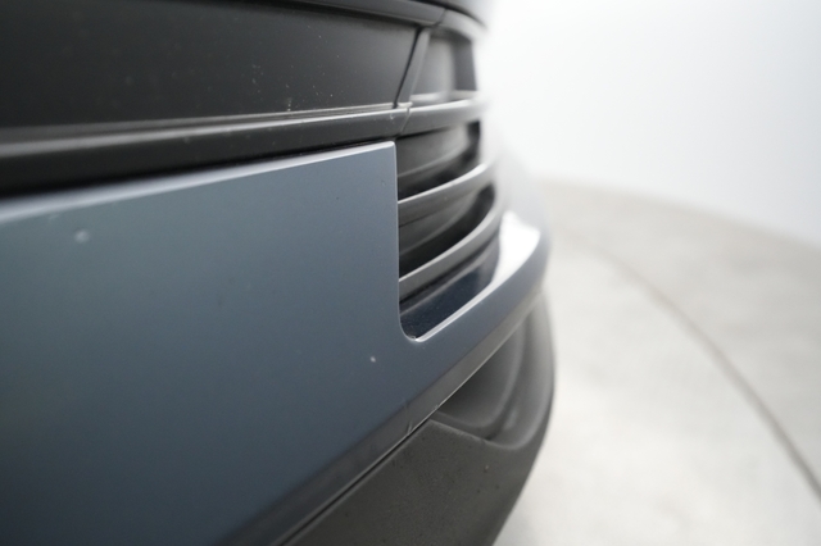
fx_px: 638
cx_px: 410
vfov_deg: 46.4
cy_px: 273
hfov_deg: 65.5
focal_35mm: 28
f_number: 4.5
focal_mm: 28
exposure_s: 1/100
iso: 6400
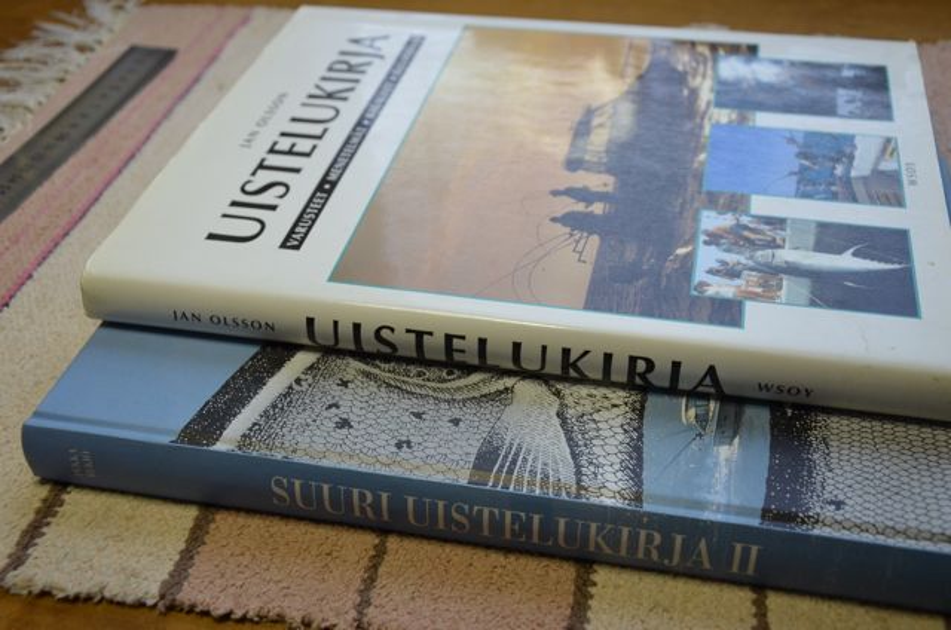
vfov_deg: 29.7
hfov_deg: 43.7
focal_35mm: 45
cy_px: 315
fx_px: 1186
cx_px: 476
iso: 560
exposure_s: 1/60
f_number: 5.6
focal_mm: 30
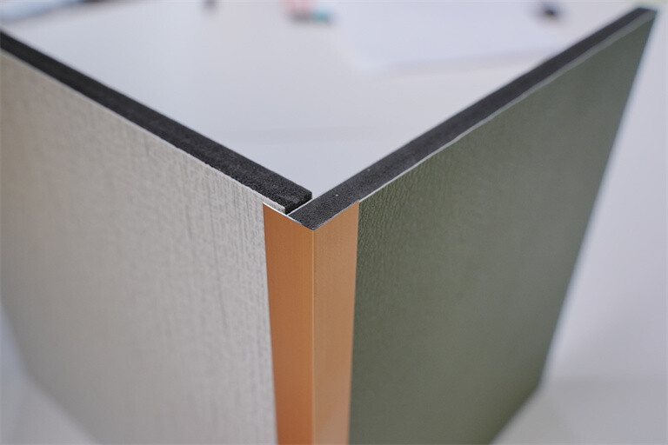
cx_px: 334
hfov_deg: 53.1
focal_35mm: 36
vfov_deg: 36.9
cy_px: 222
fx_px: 668
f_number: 8
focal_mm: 36
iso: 1250
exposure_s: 1/80
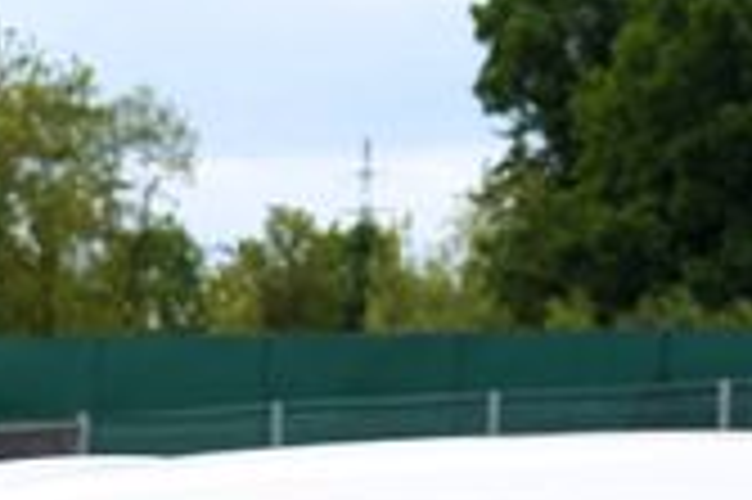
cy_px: 1480
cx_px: -176
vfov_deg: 6.6
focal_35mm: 190
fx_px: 3965
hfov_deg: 10.6
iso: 100
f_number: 5.6
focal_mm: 31
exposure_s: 1/125
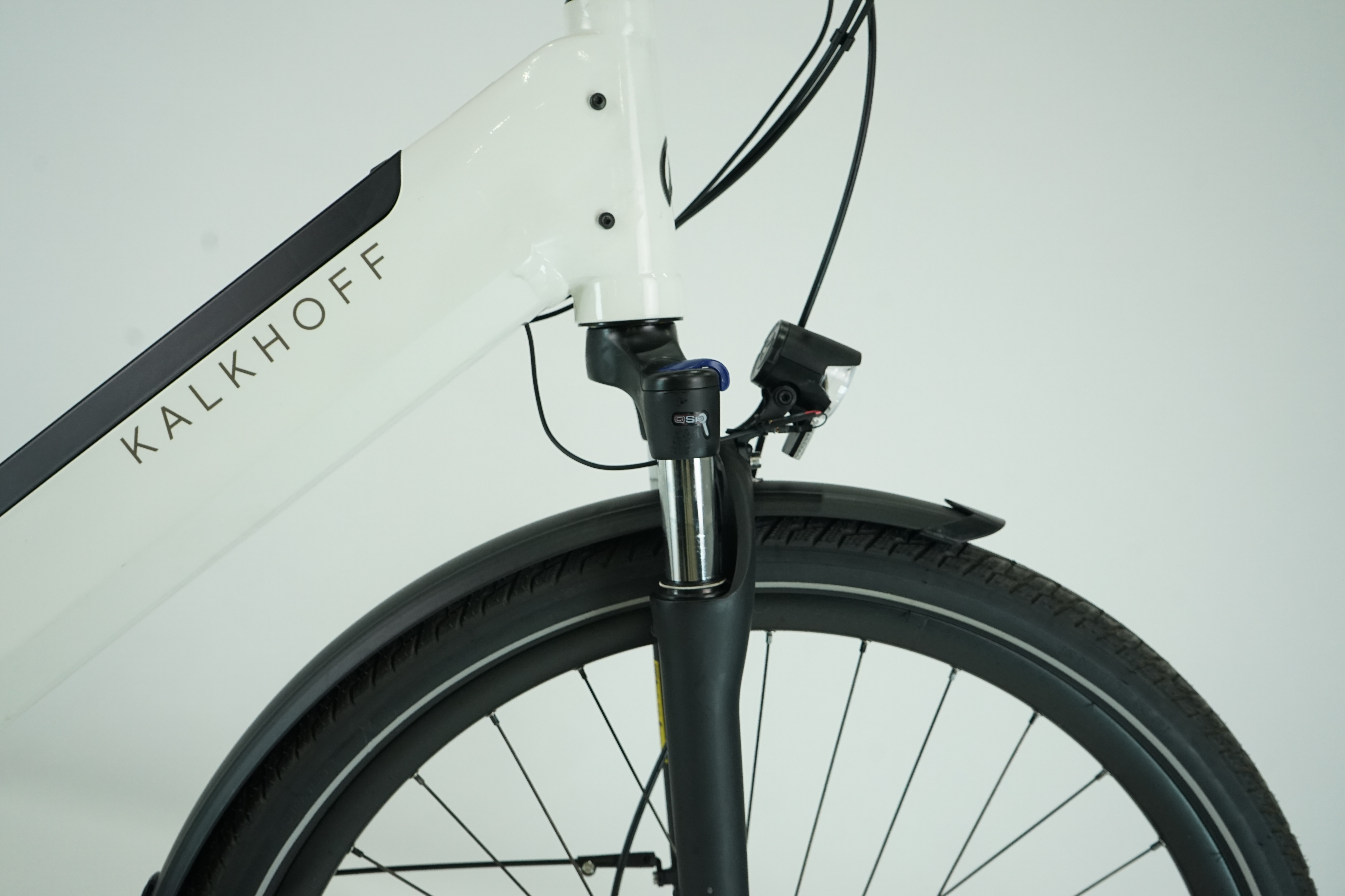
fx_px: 1233
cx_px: 672
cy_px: 448
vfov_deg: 40.0
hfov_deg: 57.2
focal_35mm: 33
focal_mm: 33
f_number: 5.6
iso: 1250
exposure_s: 1/200
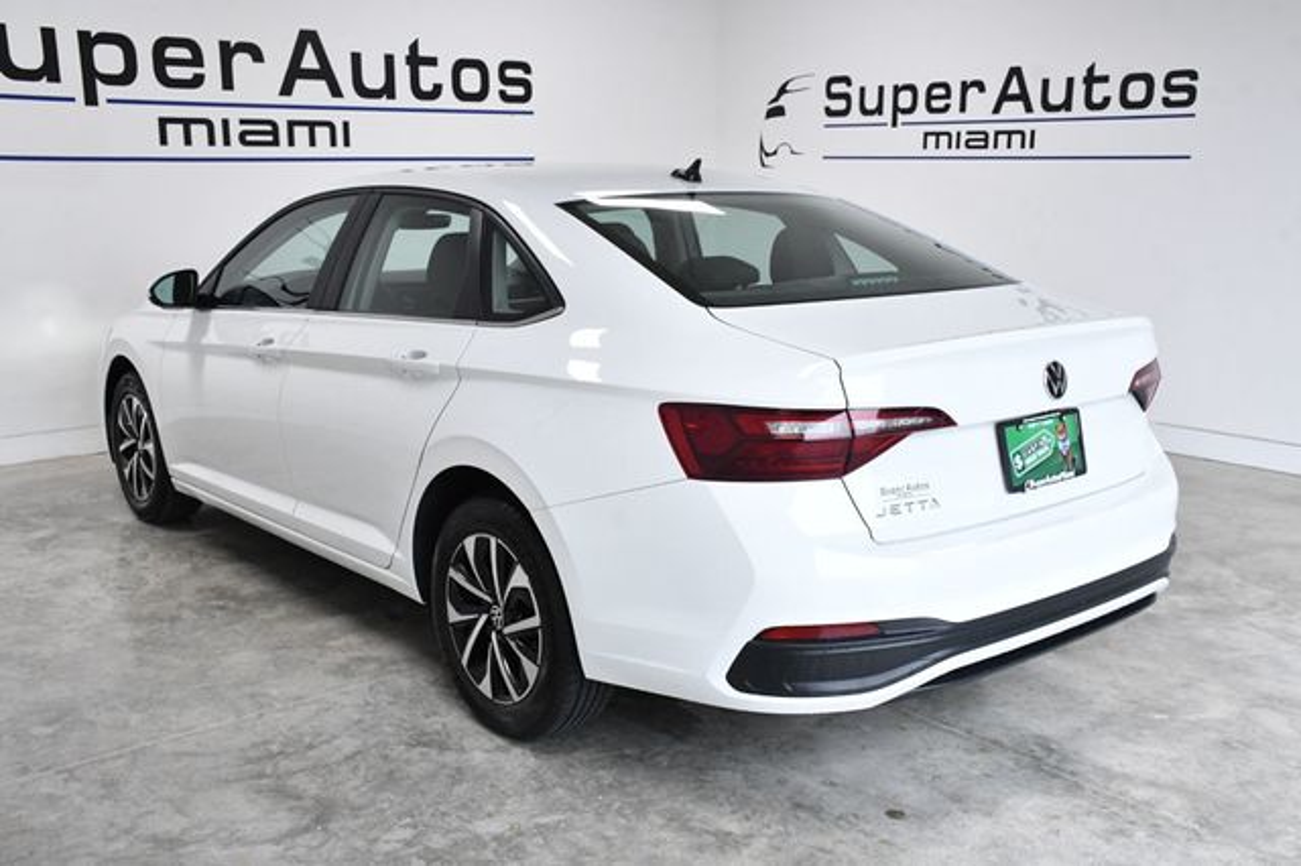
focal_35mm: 36
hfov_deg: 53.2
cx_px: 650
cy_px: 433
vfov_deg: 36.8
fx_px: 1300
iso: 2500
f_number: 9
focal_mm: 24
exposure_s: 1/320
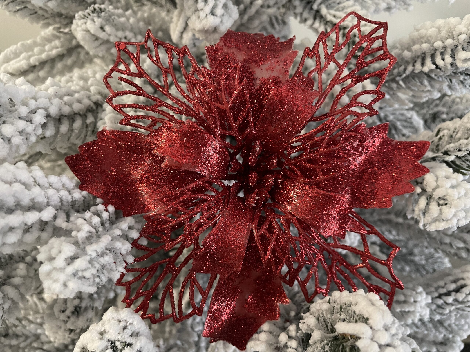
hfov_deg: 67.3
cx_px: 235
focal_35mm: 26
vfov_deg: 53.1
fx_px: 353
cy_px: 176
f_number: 1.6
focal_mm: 4.2
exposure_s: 1/50
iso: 500
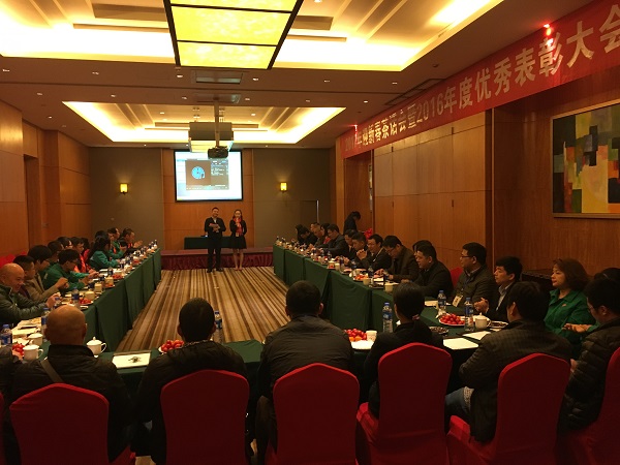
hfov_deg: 61.7
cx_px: 310
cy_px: 232
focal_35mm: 29
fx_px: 519
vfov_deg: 48.2
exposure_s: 1/33
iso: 200
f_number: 2.2
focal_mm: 4.15
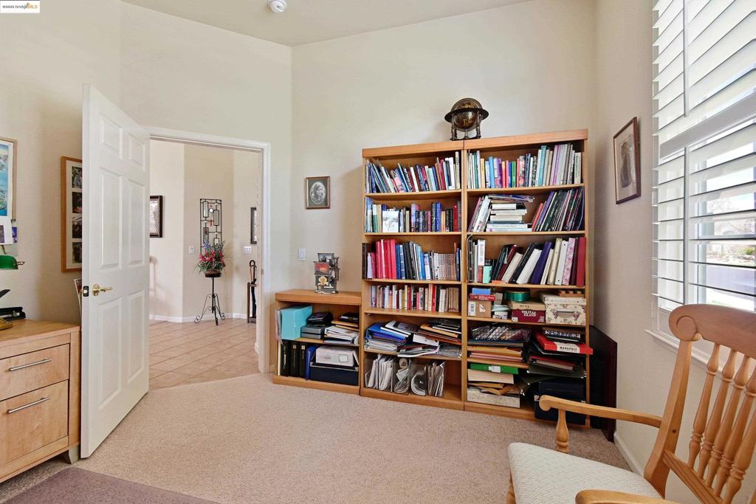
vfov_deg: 77.3
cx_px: 378
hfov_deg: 100.4
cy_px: 252
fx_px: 315
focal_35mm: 15
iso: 200
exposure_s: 1/3
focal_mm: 10
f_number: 8
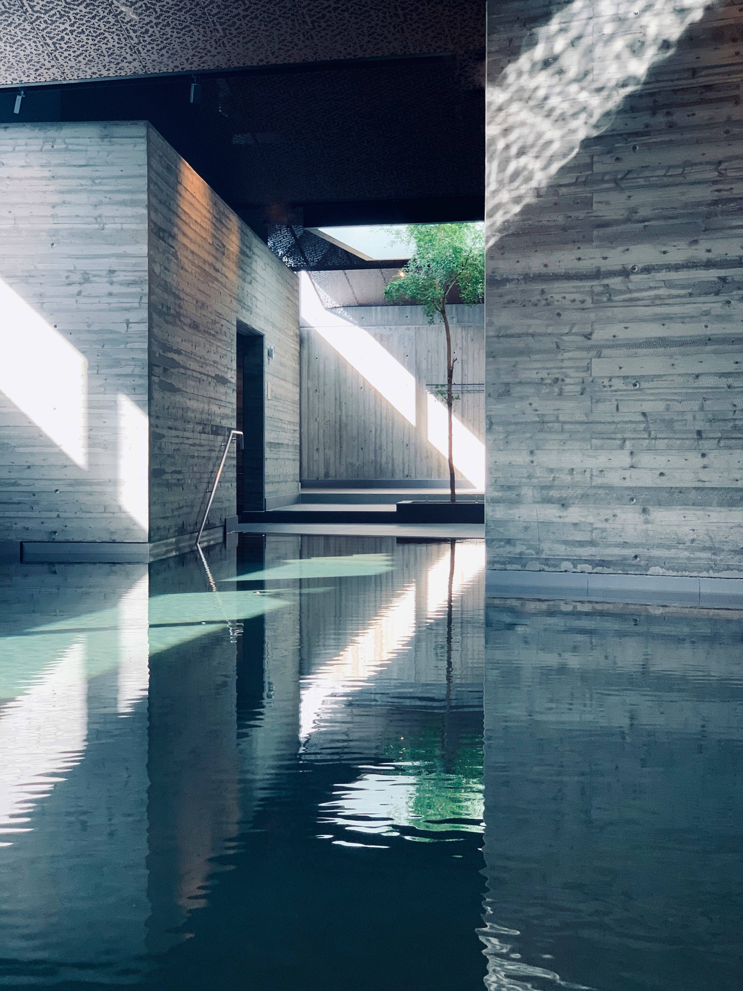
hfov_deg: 28.0
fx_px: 1488
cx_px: 372
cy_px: 496
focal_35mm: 52
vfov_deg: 36.8
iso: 100
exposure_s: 1/122
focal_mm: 6
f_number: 2.4
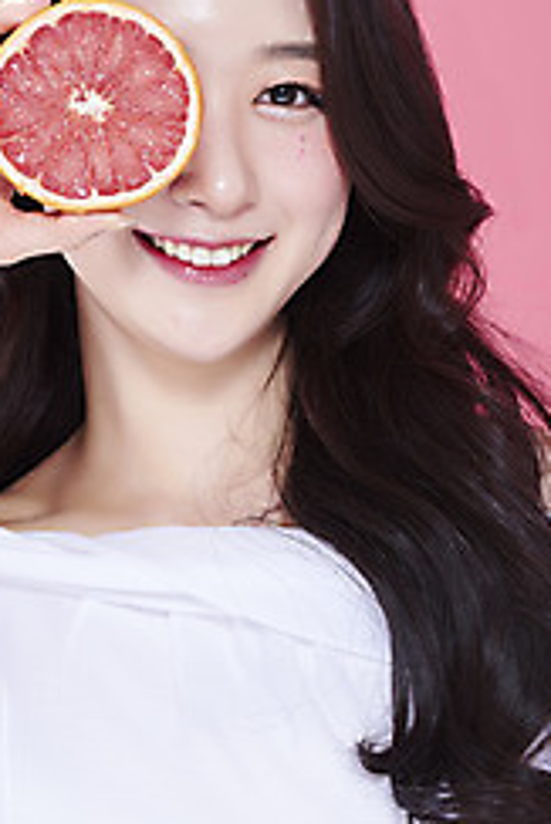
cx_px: 188
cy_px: 284
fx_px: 3943
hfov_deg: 8.0
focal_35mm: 172
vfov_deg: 11.9
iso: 64
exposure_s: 1/125
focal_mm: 105
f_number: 11
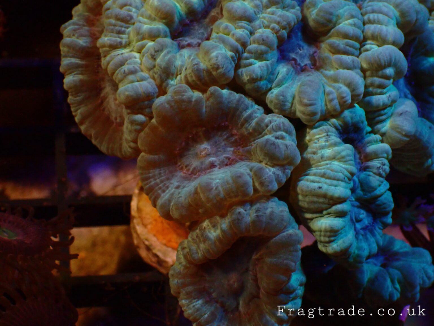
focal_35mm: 100
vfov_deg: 14.8
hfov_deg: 19.6
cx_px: 217
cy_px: 163
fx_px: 1254
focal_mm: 18
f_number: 6.3
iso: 1000
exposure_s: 1/200
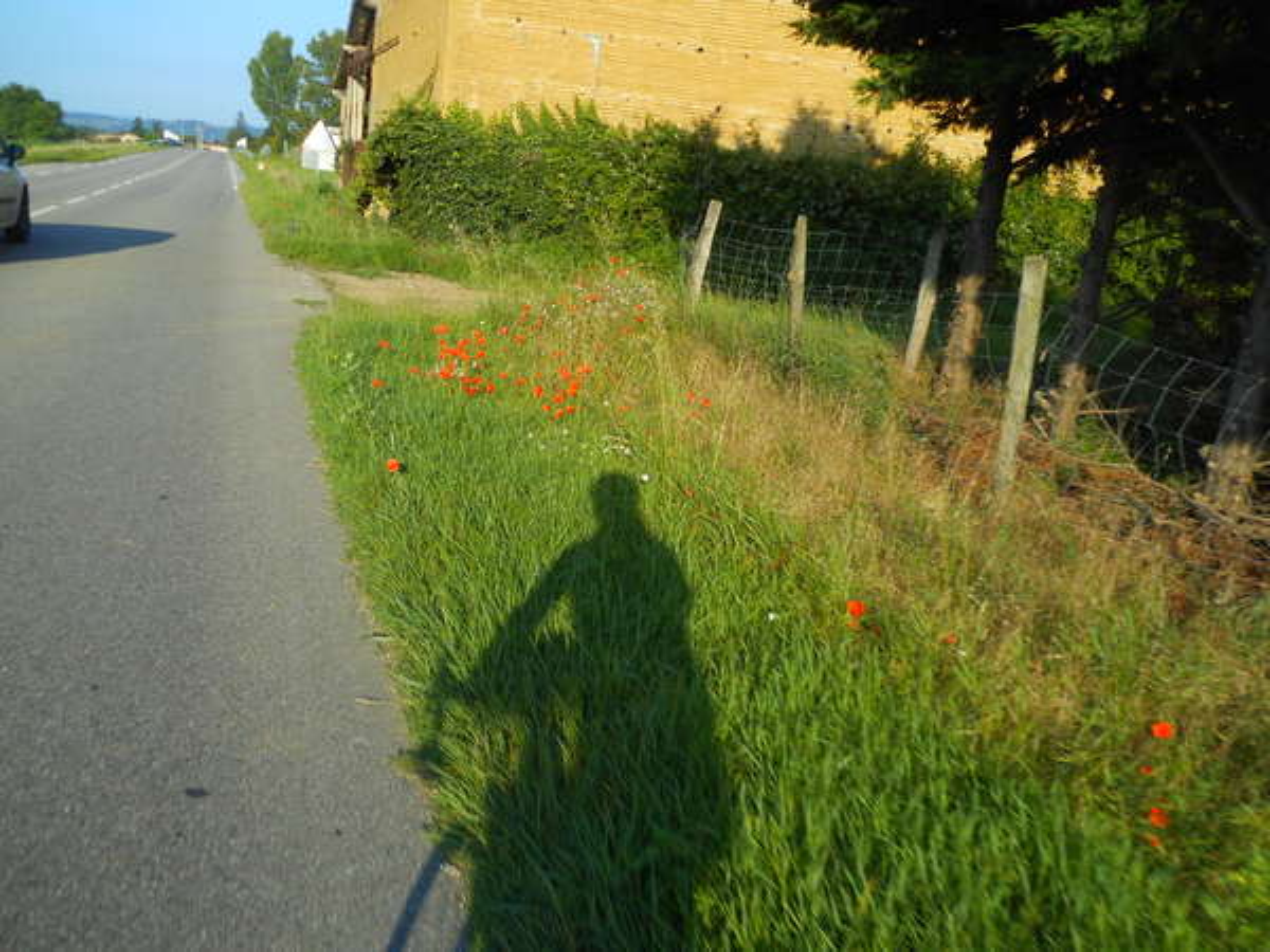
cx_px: 635
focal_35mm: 29
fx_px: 1064
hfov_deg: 61.7
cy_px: 476
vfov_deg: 48.2
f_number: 4
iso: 80
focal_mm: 5.2
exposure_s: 1/400
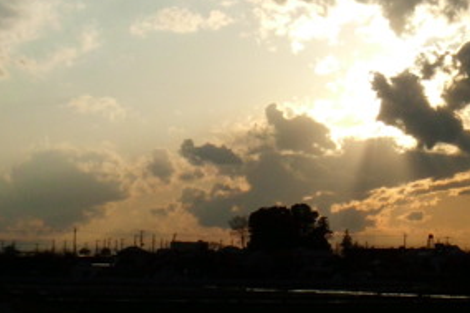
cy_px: -108
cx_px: 275
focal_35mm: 101
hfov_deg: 20.2
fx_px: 1318
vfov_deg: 13.0
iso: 100
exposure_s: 1/1386
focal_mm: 5
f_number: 4.5
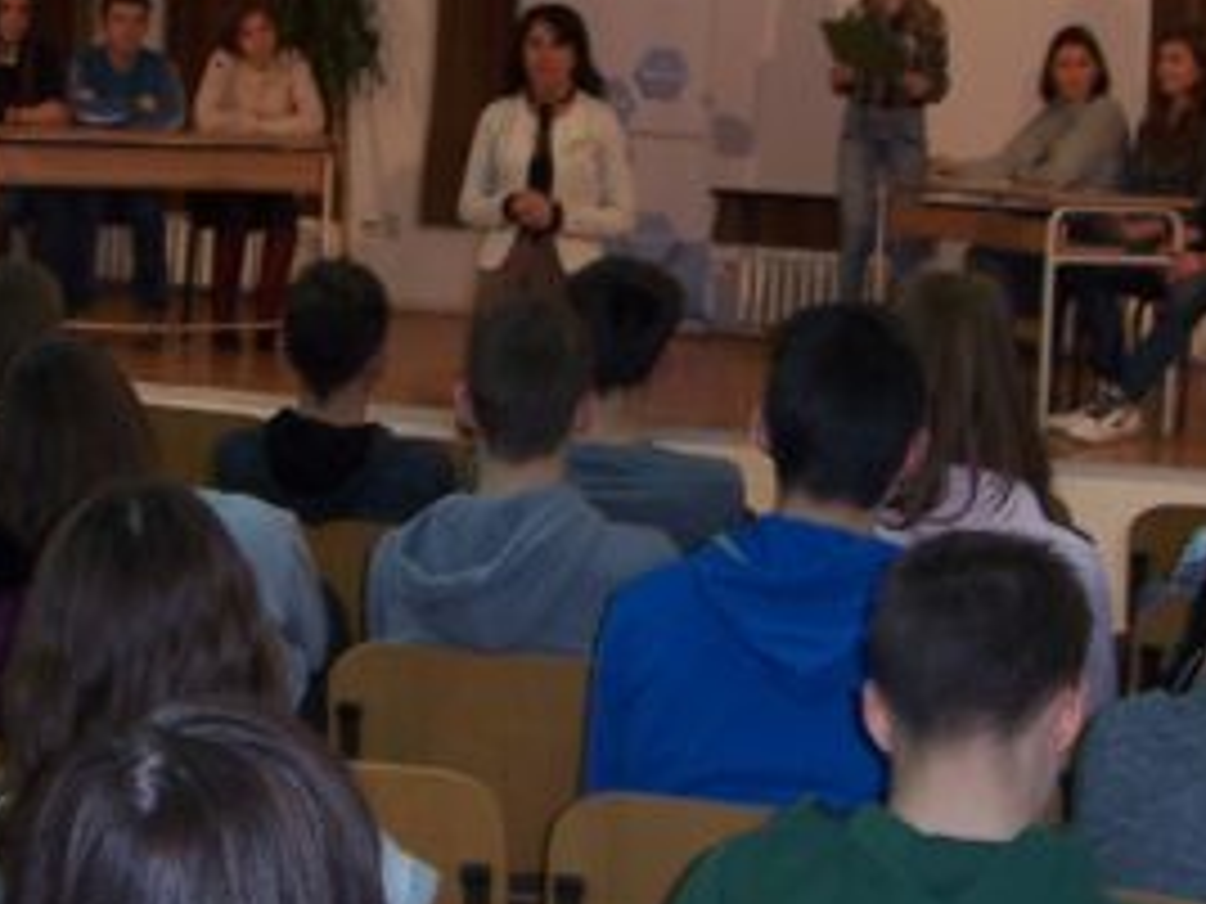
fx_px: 2996
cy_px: 283
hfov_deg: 22.6
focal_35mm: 86
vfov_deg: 17.1
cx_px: 328
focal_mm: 6
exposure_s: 1/15
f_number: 3
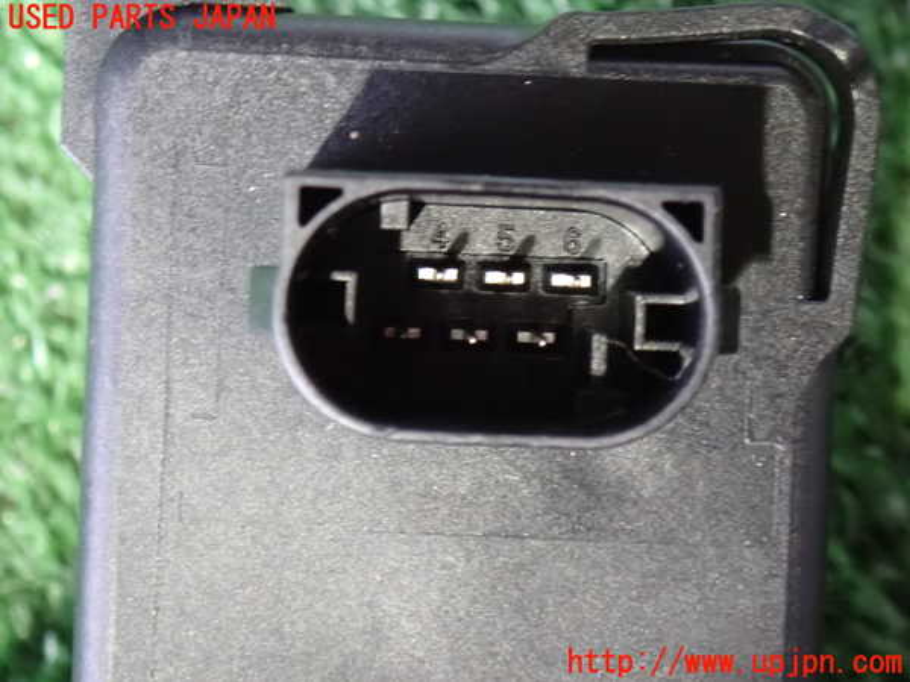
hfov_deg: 19.6
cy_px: 341
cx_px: 455
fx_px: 2629
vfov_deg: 14.8
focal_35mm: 100
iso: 1600
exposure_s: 1/8
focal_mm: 18
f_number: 4.9
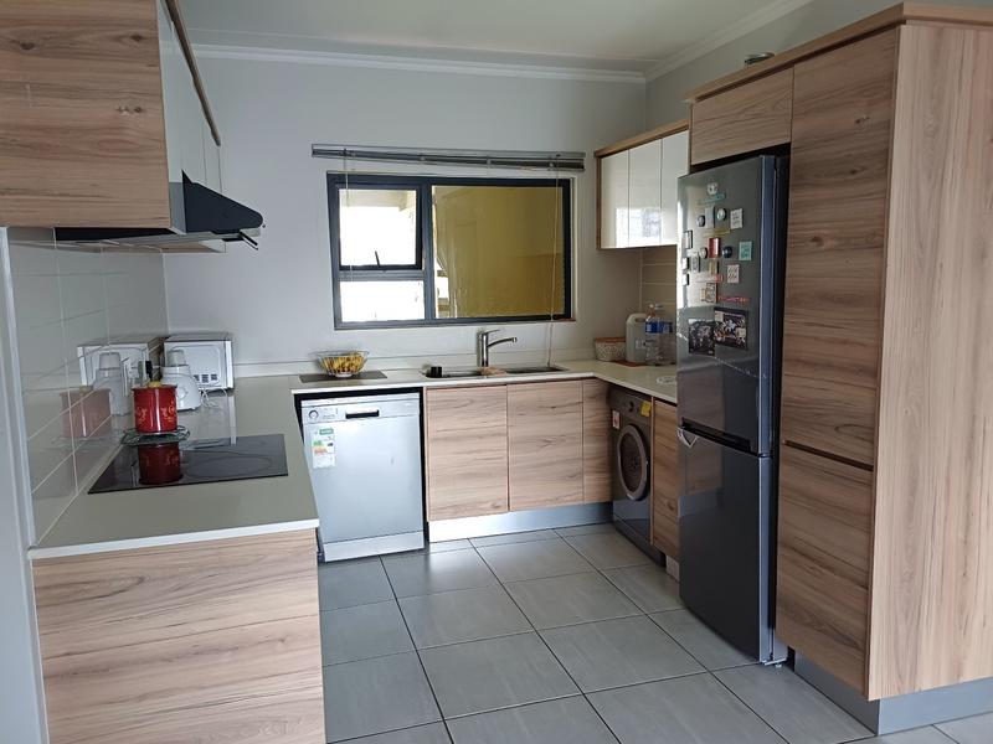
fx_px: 717
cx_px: 496
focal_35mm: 25
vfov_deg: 54.9
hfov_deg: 69.4
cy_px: 372
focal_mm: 4.65
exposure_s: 1/60.2
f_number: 1.8
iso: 320
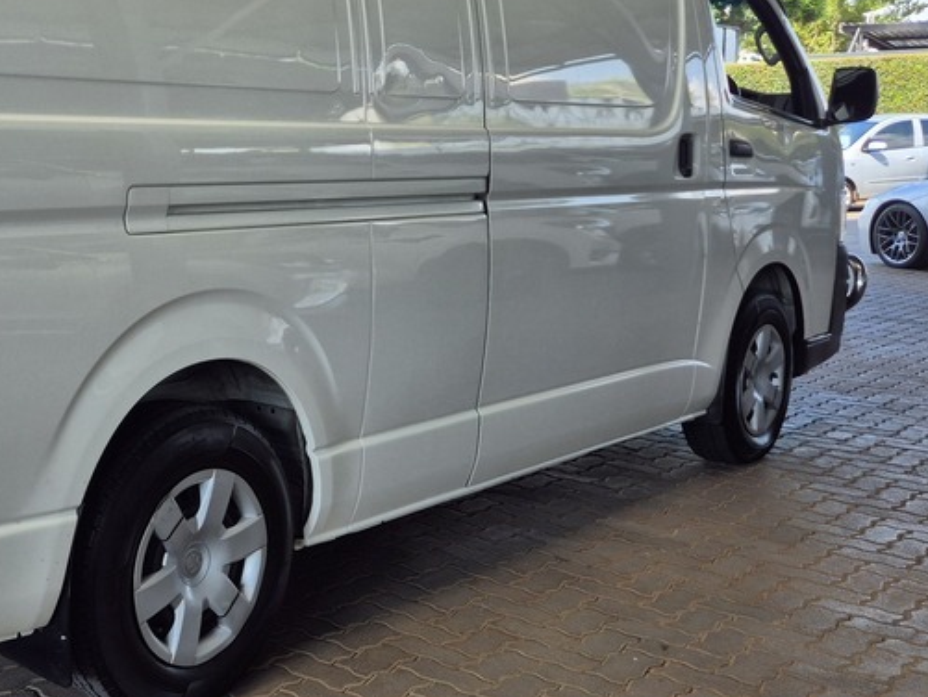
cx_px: 106
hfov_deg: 37.9
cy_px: 250
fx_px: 1260
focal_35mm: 47
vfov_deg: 30.7
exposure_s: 1/342
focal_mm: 5.4
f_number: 1.8
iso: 25
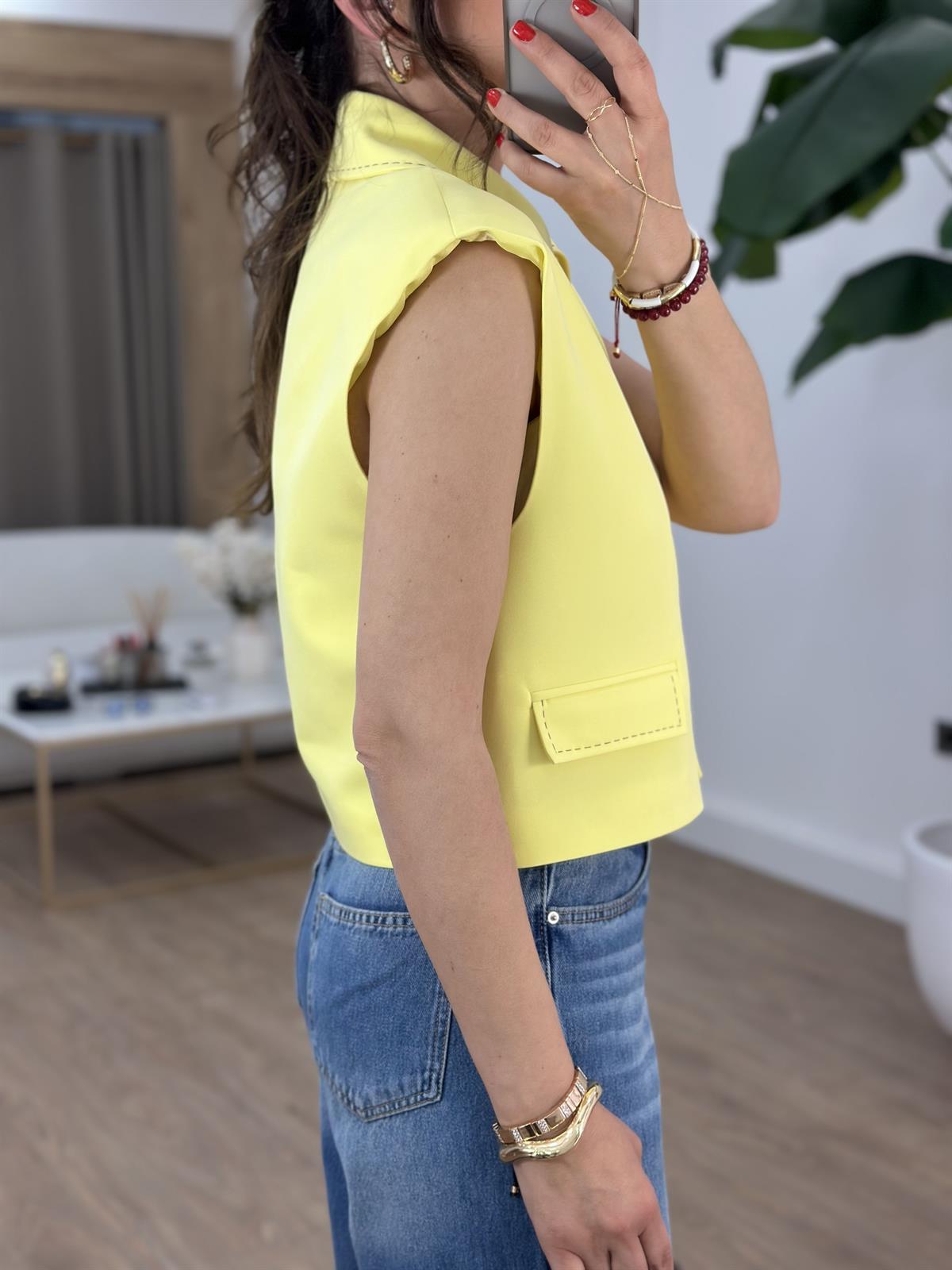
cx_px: 476
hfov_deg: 30.3
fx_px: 1760
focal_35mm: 48
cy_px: 635
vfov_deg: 39.7
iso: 80
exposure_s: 1/234
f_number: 1.78
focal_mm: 6.86
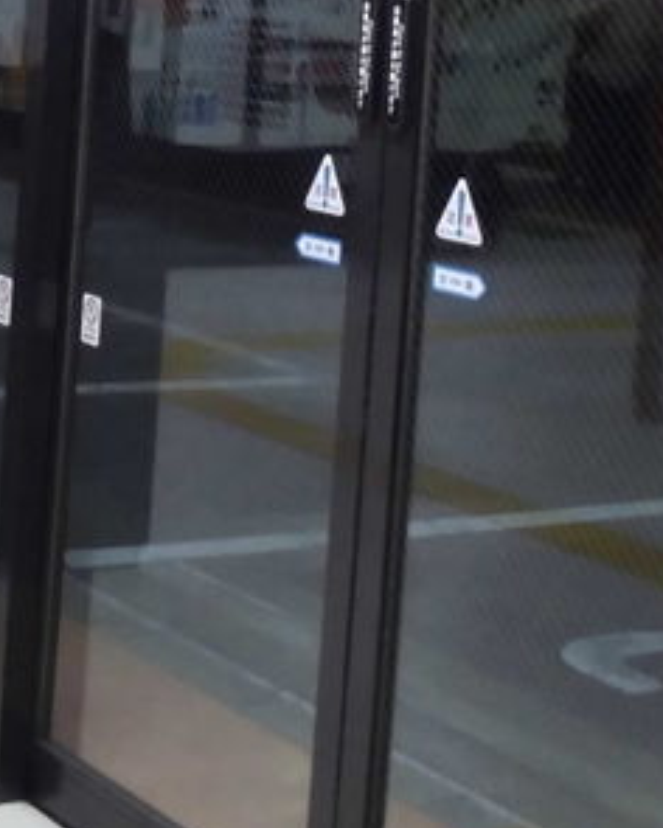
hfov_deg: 17.0
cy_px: -98
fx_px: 2158
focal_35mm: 88
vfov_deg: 20.6
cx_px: -20
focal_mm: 4.6
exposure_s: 1/30
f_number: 3.5
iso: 400
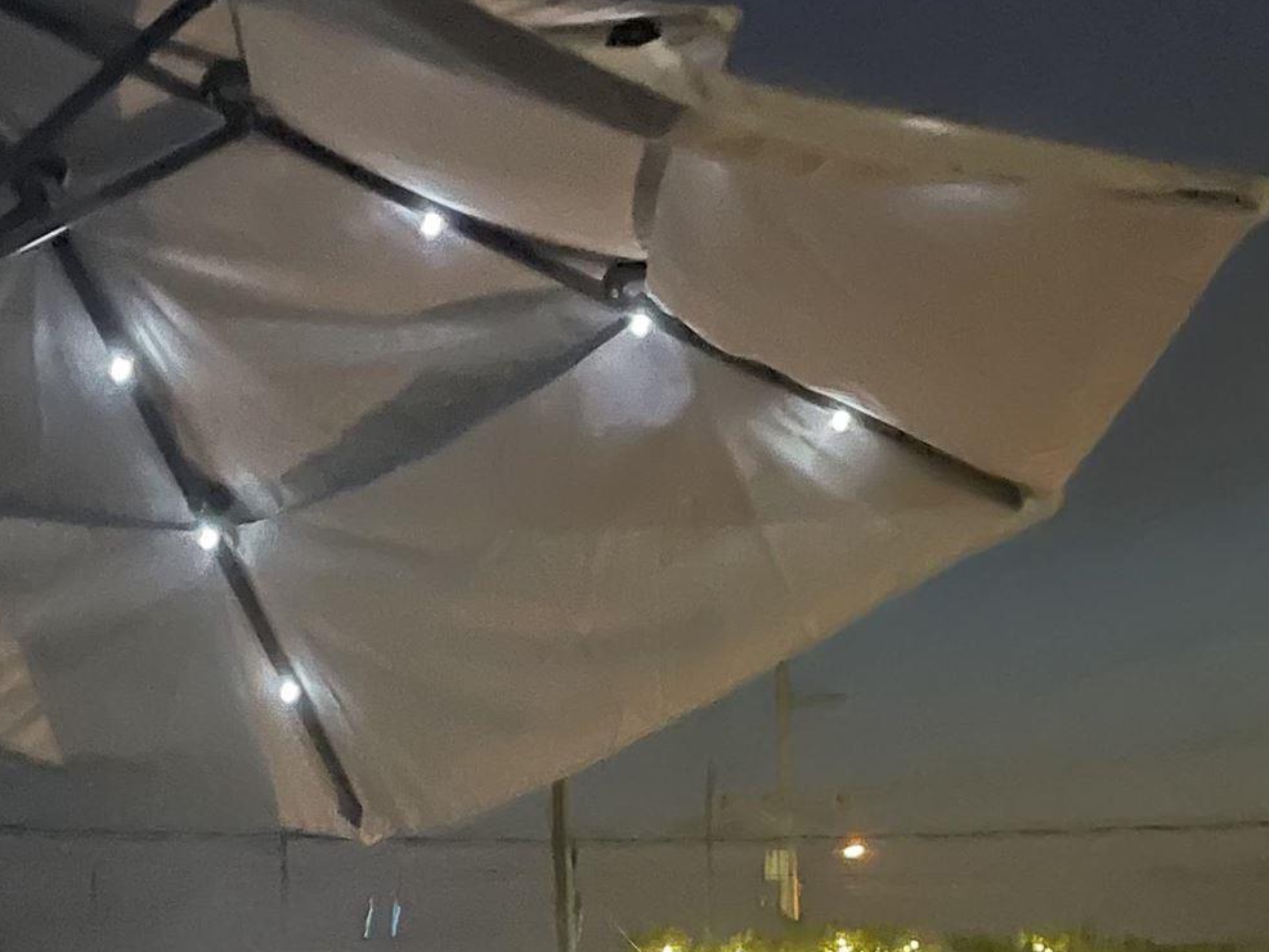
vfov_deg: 17.7
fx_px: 2970
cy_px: 980
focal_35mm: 81
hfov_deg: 23.9
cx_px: 331
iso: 1250
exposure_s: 1/15
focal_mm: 4.2
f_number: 1.6
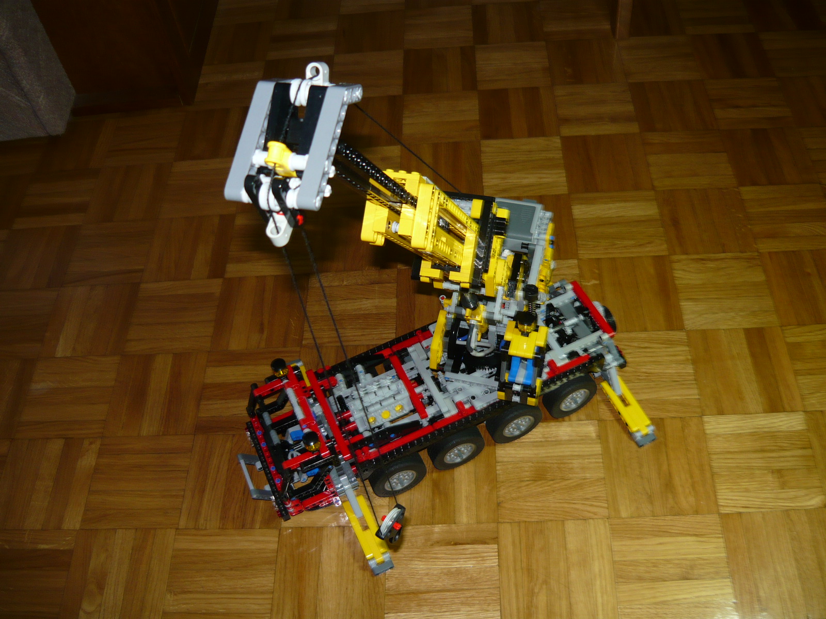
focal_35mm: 33
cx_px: 413
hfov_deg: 55.4
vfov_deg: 42.9
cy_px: 310
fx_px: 787
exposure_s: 1/30
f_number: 2.8
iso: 100
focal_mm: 5.5
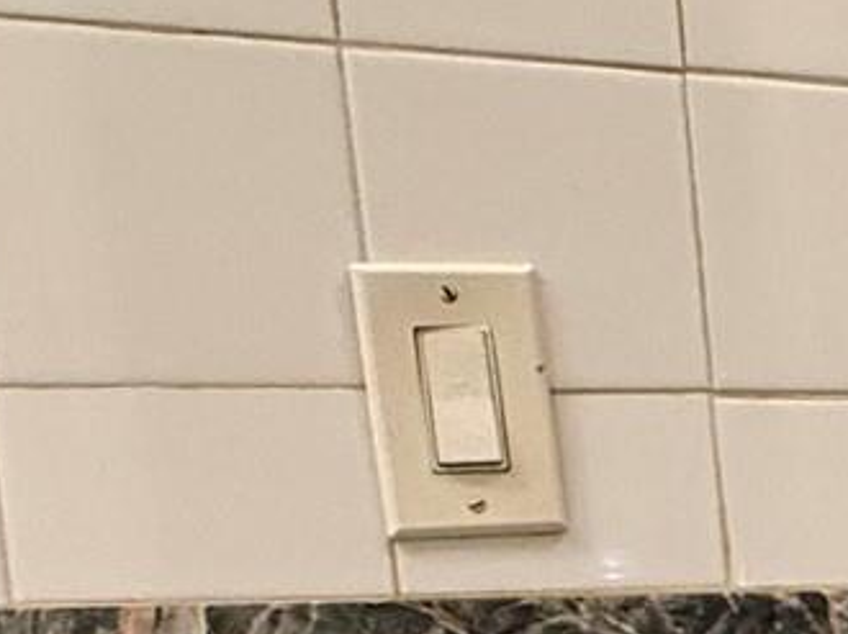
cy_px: 929
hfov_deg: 19.0
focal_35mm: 87
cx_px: 1365
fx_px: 2130
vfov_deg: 15.7
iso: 320
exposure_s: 1/120
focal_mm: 2.22
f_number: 2.2
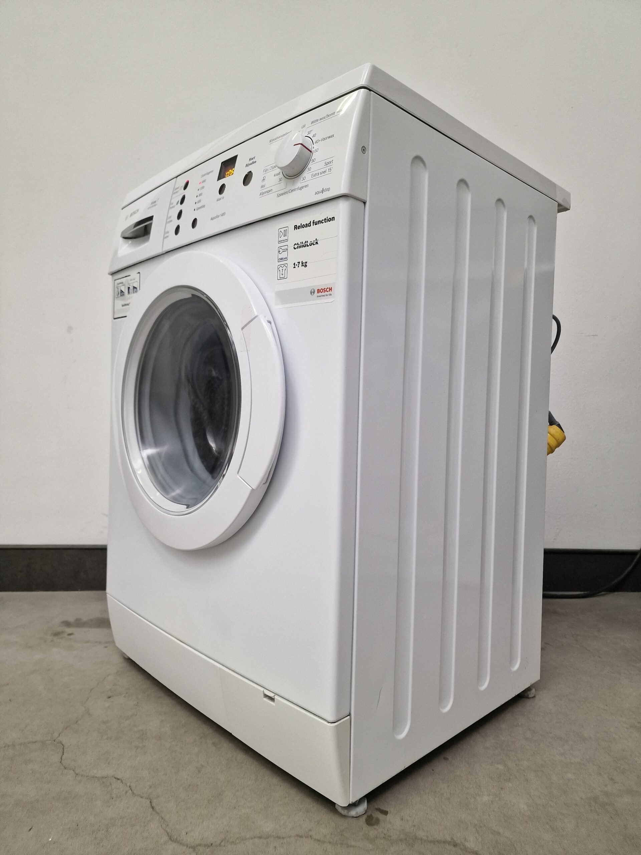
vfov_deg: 73.9
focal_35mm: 23
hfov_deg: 58.9
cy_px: 428
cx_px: 320
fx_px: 568
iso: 250
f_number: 1.8
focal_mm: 6.4
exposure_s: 1/100
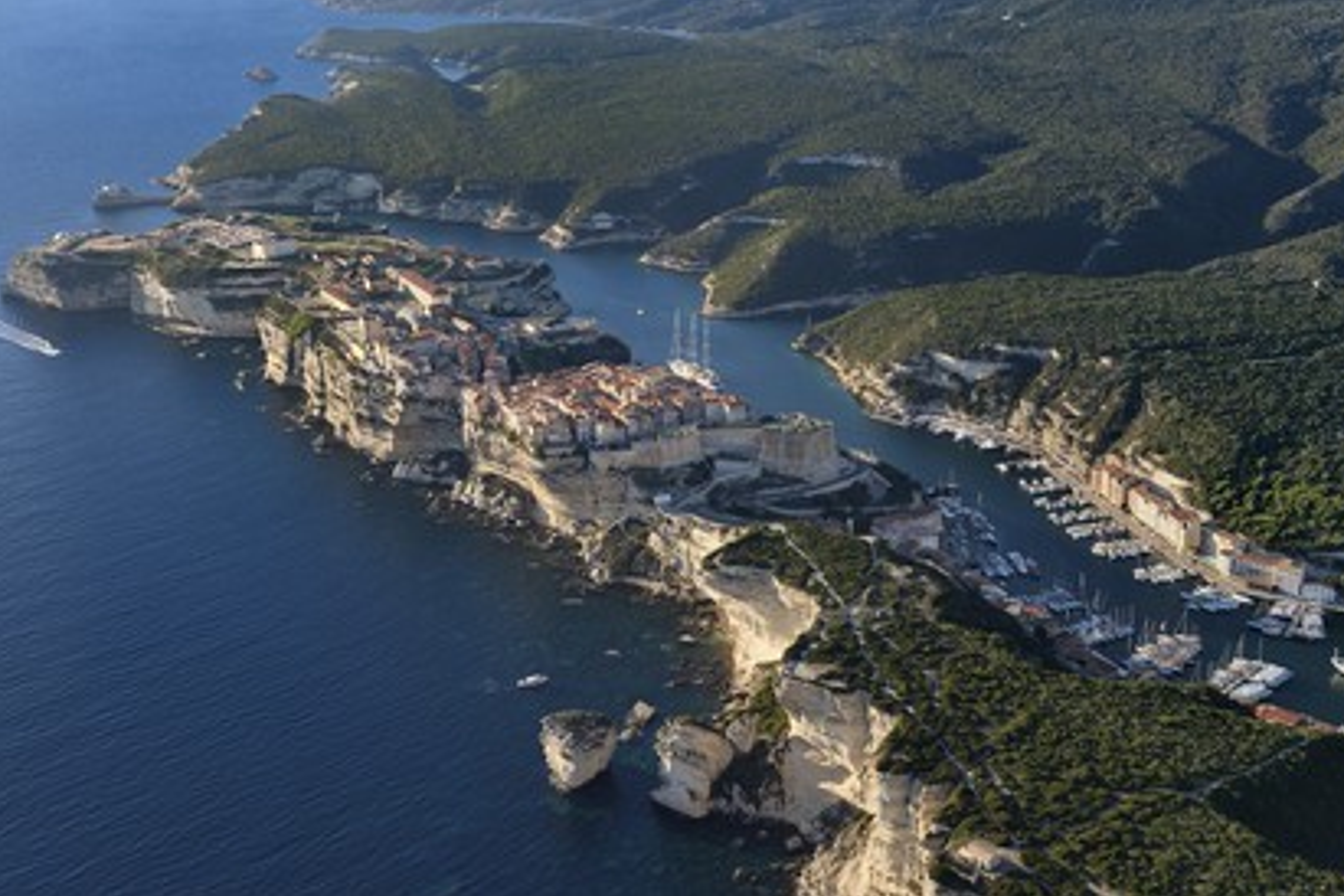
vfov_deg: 27.5
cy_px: 451
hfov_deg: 40.3
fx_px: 1829
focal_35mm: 49
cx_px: 667
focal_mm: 48
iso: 400
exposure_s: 1/640
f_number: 9
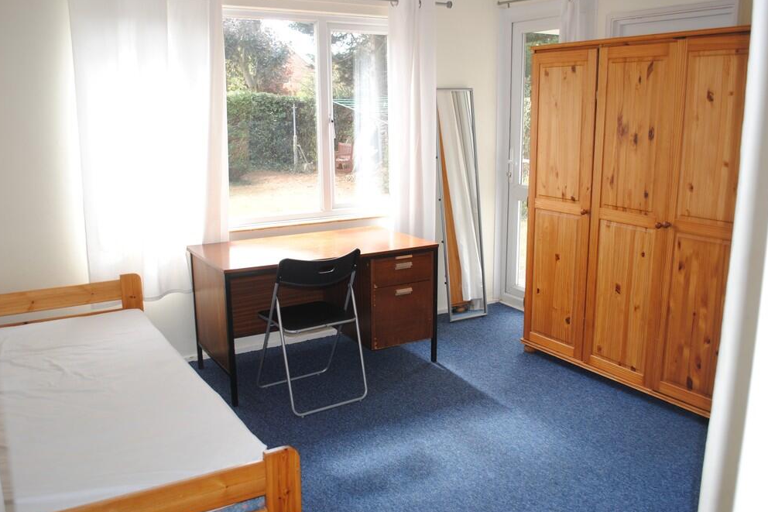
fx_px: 661
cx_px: 375
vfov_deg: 42.3
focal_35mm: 31
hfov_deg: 60.3
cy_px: 262
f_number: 3.8
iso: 200
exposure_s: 1/100
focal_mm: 20
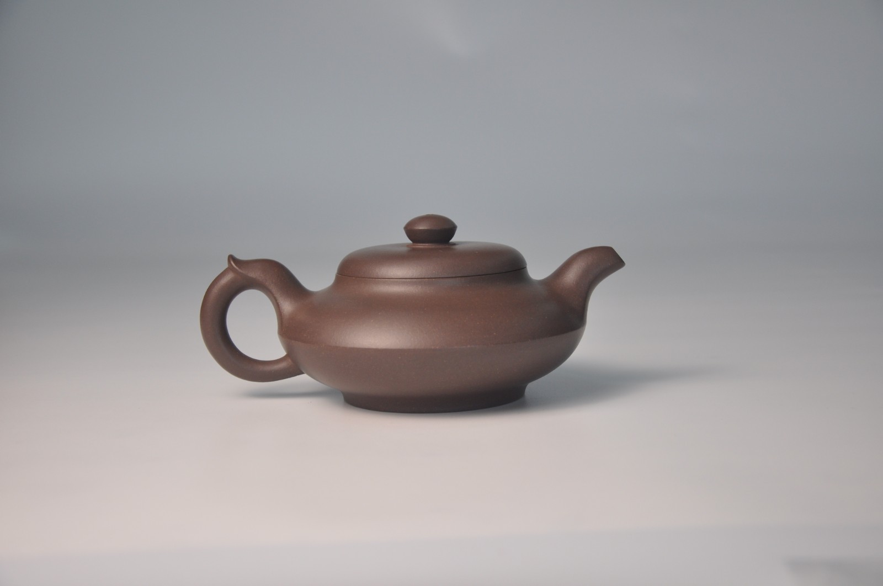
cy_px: 293
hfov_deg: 35.1
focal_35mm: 57
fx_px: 1396
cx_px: 442
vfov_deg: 23.7
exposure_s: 1/100
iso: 400
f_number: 5
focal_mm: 38
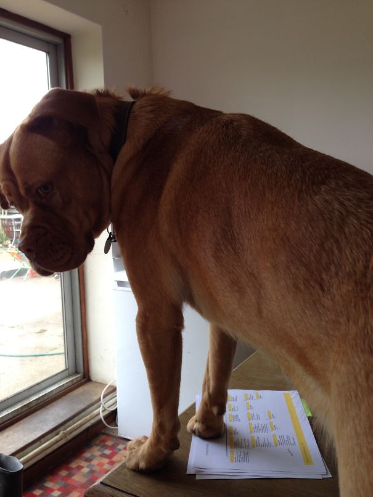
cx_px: 186
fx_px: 474
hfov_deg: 43.0
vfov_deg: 55.3
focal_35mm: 33
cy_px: 248
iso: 64
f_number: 2.4
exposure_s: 1/120
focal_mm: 4.12
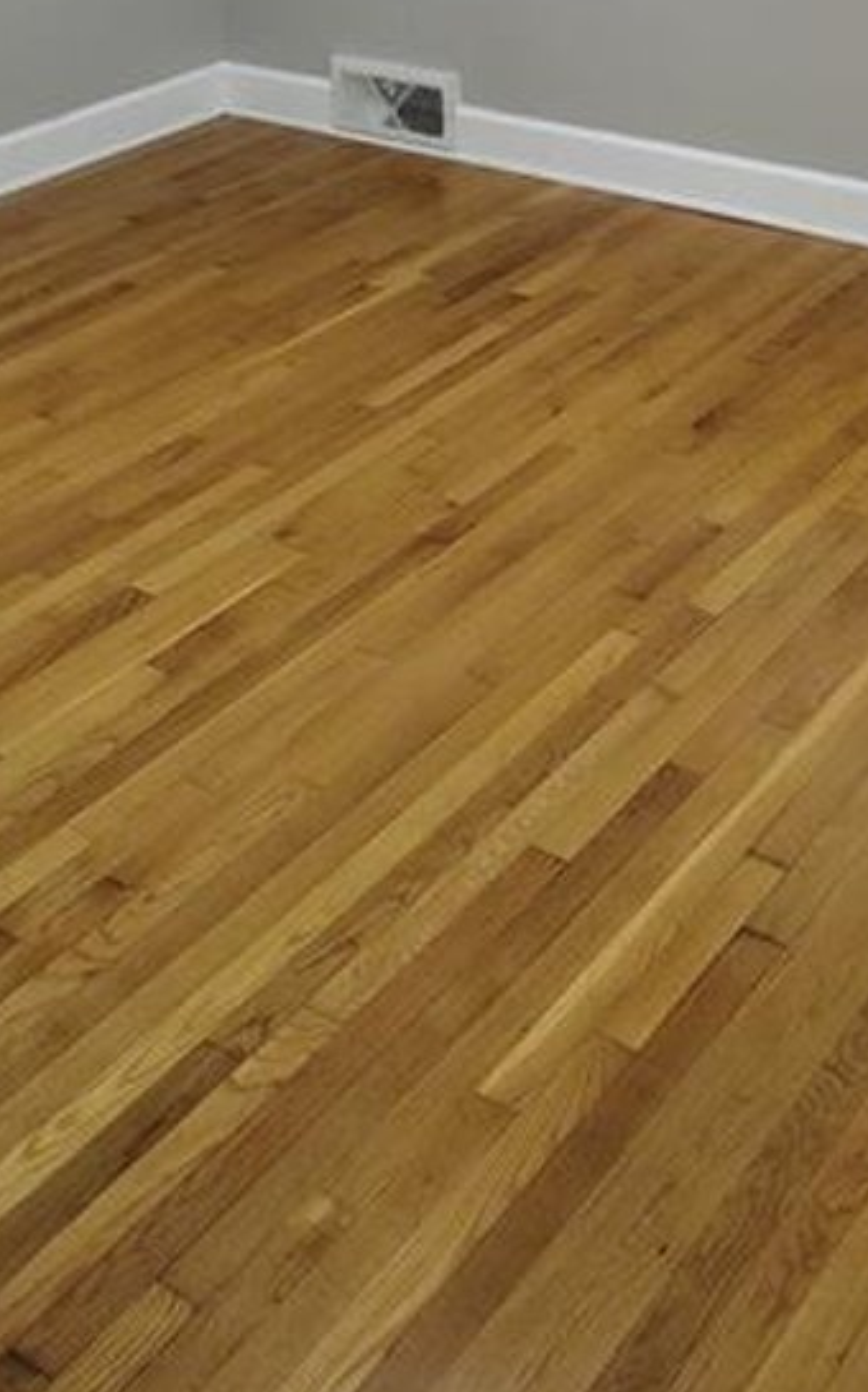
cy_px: 4
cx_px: 509
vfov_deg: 34.7
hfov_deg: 24.4
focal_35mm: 53
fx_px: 2009
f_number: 1.8
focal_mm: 5.56
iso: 1193
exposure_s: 1/120
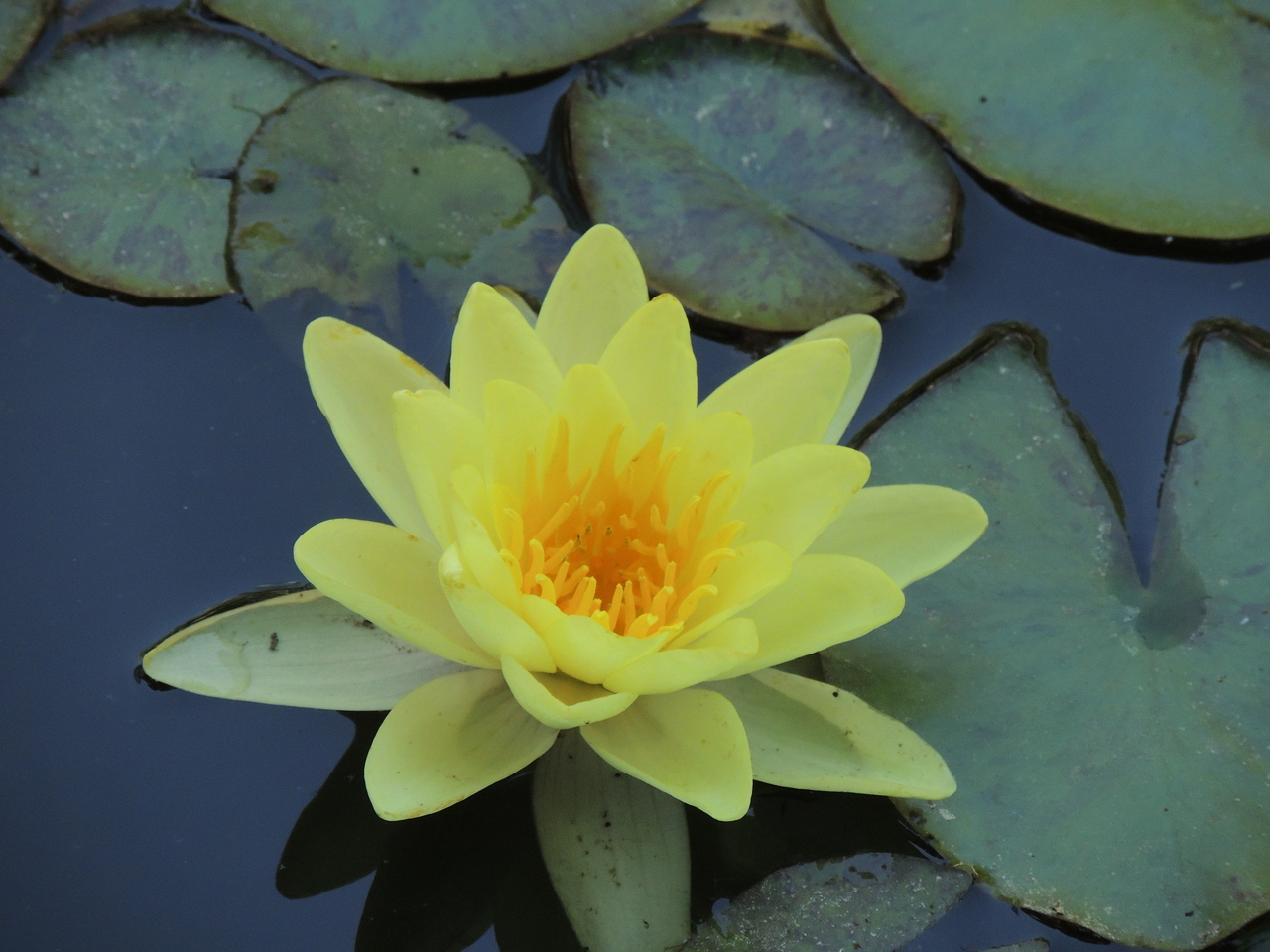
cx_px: 635
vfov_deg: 3.0
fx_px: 18344
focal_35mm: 500
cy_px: 476
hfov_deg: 4.0
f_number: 4.9
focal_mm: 89.1
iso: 400
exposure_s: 1/250
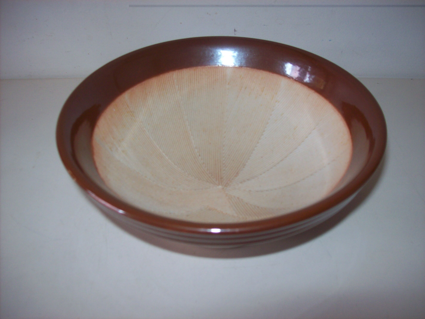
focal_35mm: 36
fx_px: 442
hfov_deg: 51.4
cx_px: 212
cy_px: 160
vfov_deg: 39.6
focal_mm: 6
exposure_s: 1/64
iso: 80
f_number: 2.7
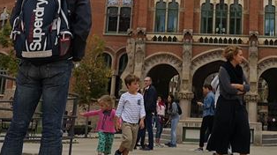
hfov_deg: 27.7
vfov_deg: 15.4
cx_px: 221
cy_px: -39
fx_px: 550
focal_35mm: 75
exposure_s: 1/643
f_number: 1.8
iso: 50
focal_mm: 3.95
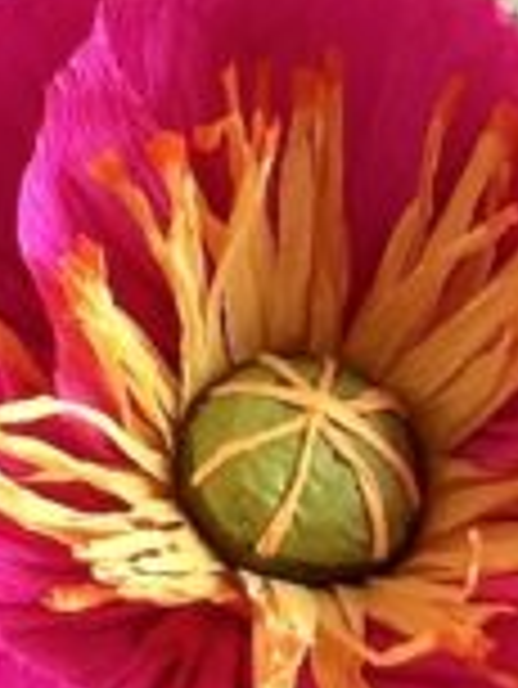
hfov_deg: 4.6
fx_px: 6396
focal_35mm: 321
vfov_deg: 6.2
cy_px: 198
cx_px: 450
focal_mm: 6.86
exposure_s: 1/144
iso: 64
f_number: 1.78
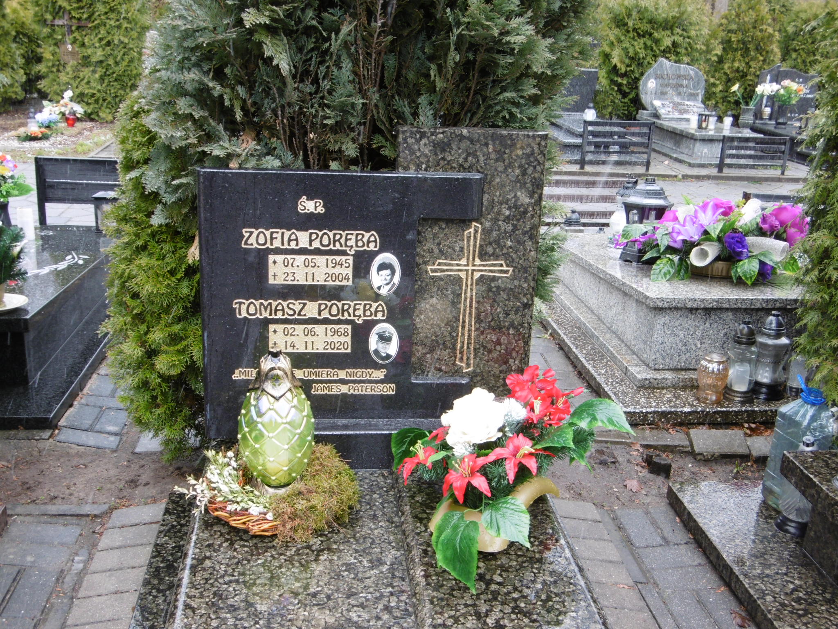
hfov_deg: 49.0
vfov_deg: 37.7
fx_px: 920
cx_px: 419
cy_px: 314
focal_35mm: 38
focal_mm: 6.8
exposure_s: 1/60
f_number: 3.7
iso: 100
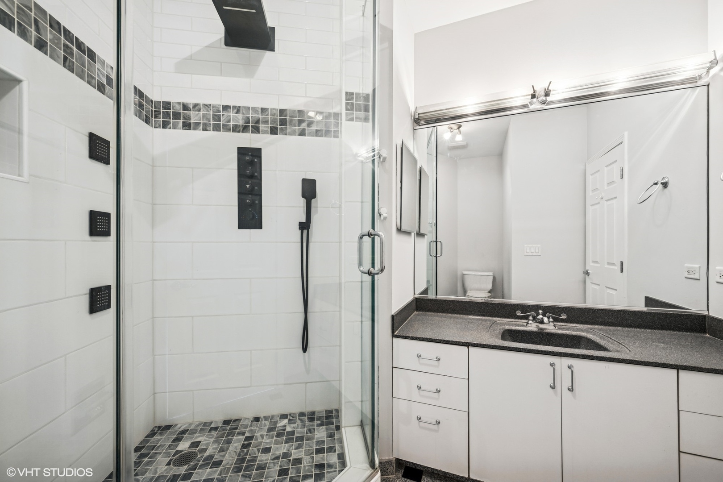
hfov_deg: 104.3
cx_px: 362
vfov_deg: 81.2
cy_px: 241
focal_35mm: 14
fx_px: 281
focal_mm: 14
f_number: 9
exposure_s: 1/3
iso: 200
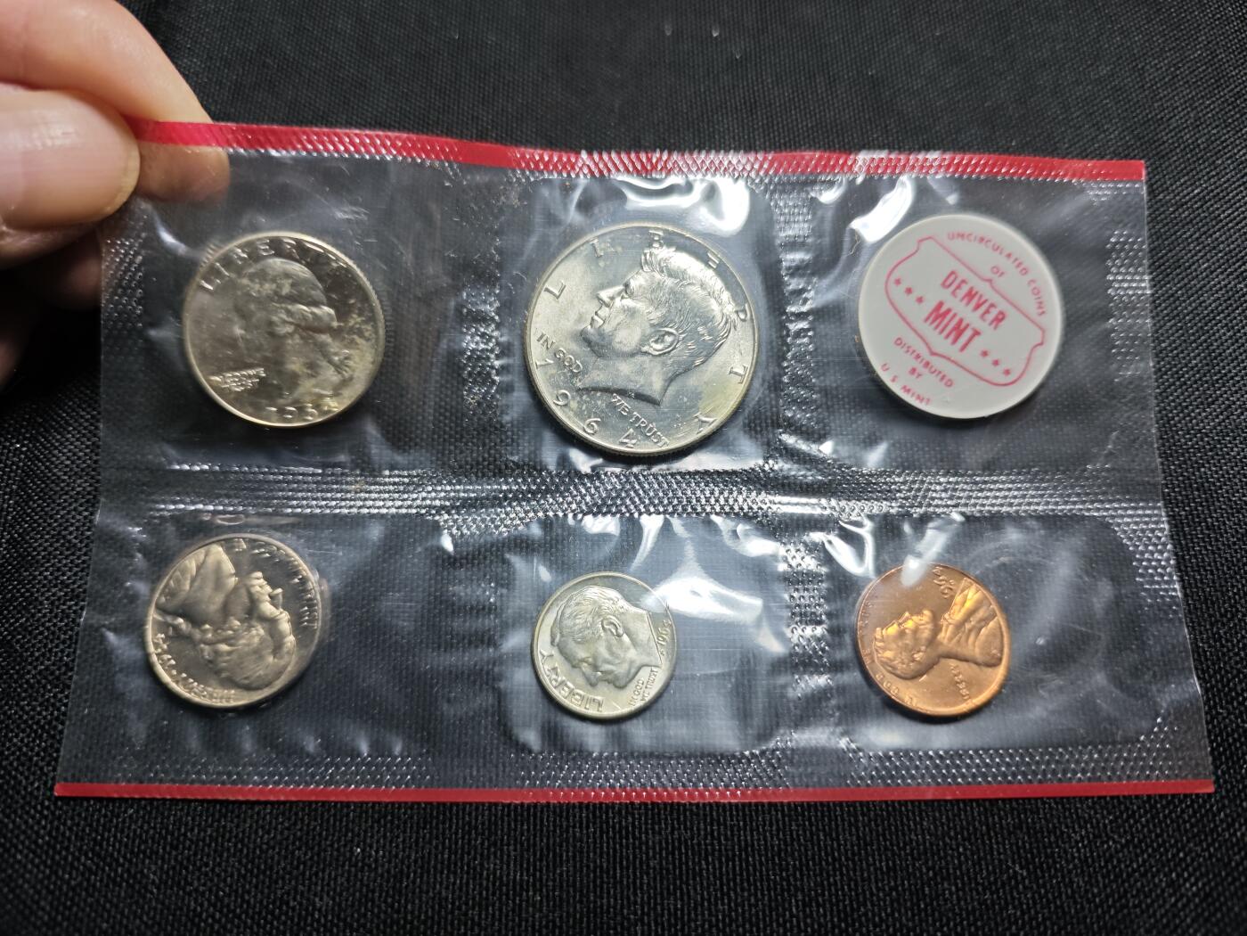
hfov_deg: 71.6
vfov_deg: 56.8
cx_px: 624
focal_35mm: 24
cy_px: 468
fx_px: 865
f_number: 1.6
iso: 80
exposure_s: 1/100
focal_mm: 5.84
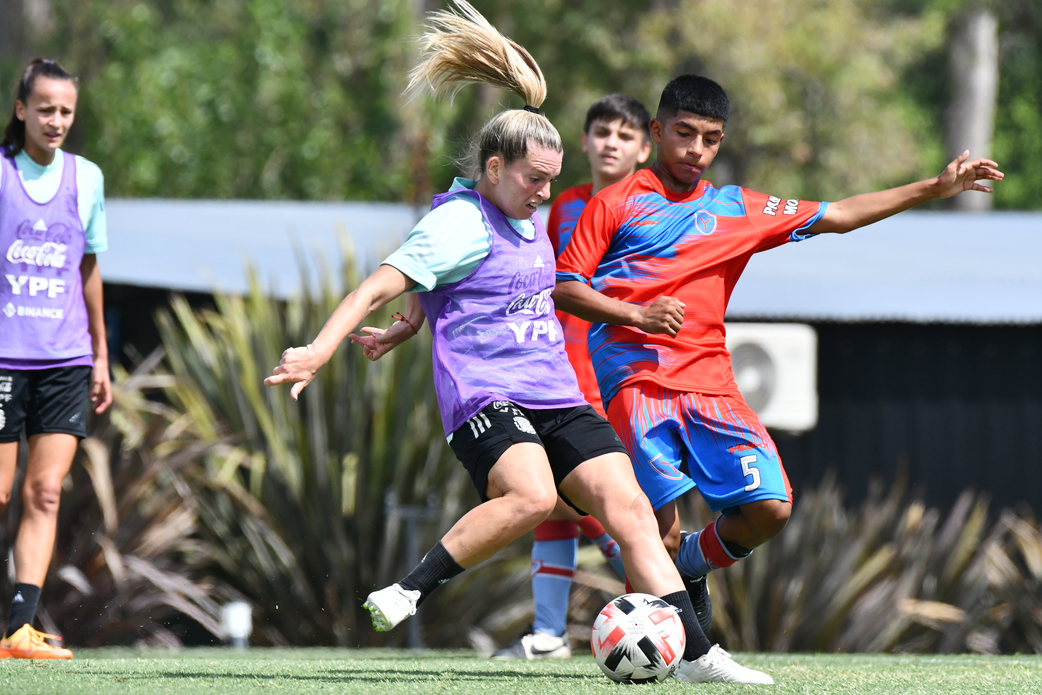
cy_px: 348
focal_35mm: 675
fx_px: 19536
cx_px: 521
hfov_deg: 3.1
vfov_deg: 2.0
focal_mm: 450
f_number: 7.1
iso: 1250
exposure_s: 1/4000
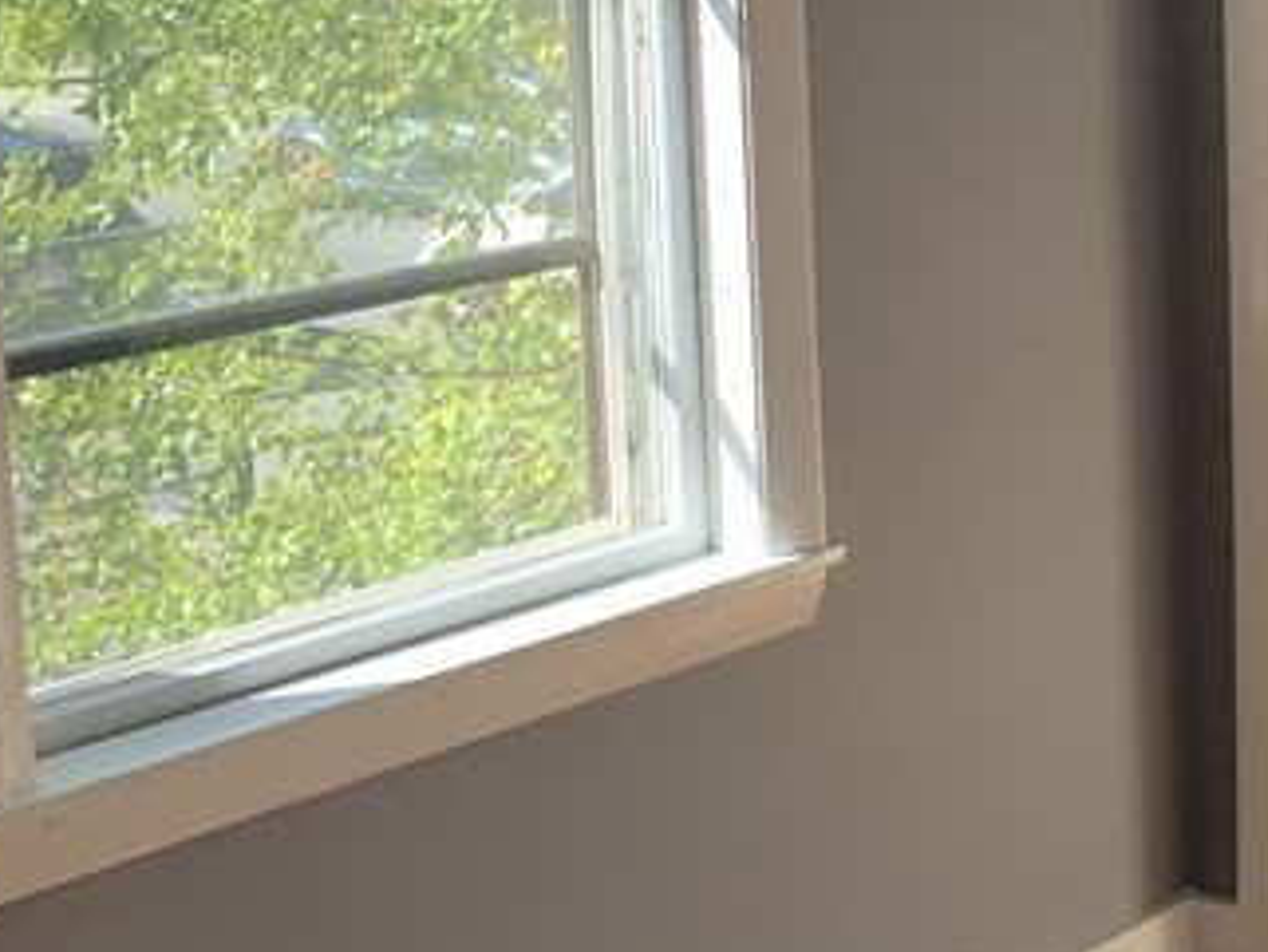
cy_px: 178
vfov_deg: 17.6
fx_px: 3041
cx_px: 1900
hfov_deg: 20.3
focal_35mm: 83
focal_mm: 4.25
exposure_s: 1/136
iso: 25
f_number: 1.8
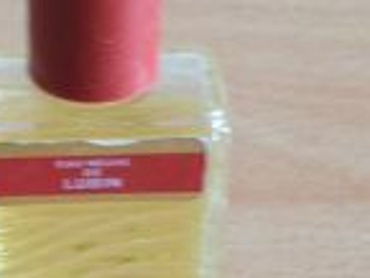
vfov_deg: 13.6
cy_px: 173
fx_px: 1166
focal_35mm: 109
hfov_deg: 17.9
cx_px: 89
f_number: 2.4
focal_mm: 4.13
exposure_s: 1/20
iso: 64
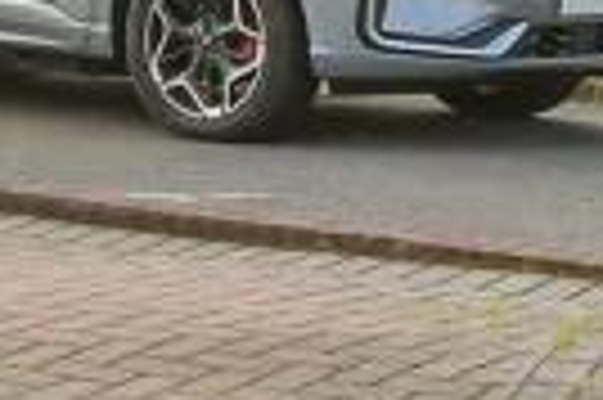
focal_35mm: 161
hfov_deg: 12.0
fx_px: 2693
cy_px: -97
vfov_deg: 8.4
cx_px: -378
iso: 500
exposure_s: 1/400
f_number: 10
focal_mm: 14
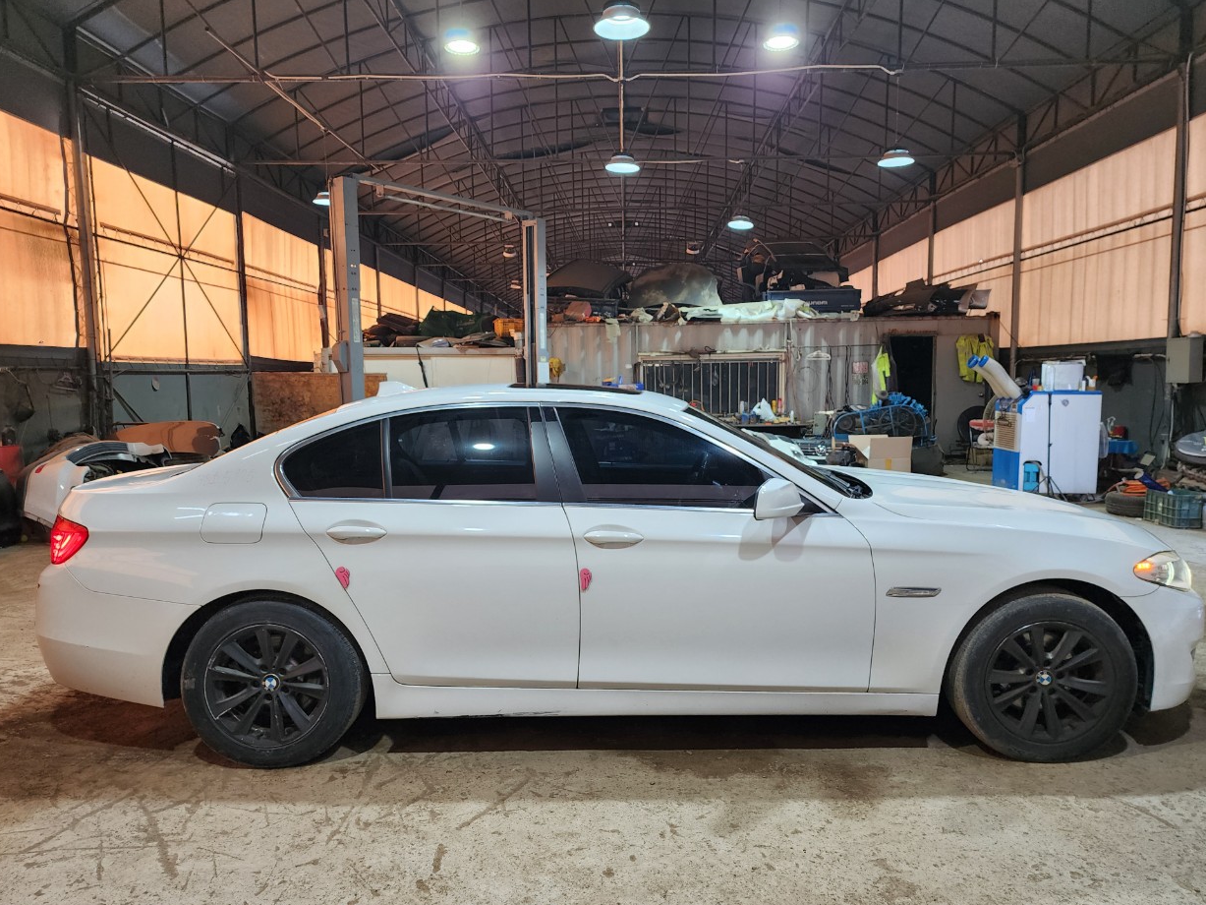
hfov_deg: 71.6
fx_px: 836
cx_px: 616
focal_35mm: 24
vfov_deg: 56.8
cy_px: 462
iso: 100
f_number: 1.8
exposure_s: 1/120
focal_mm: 6.4
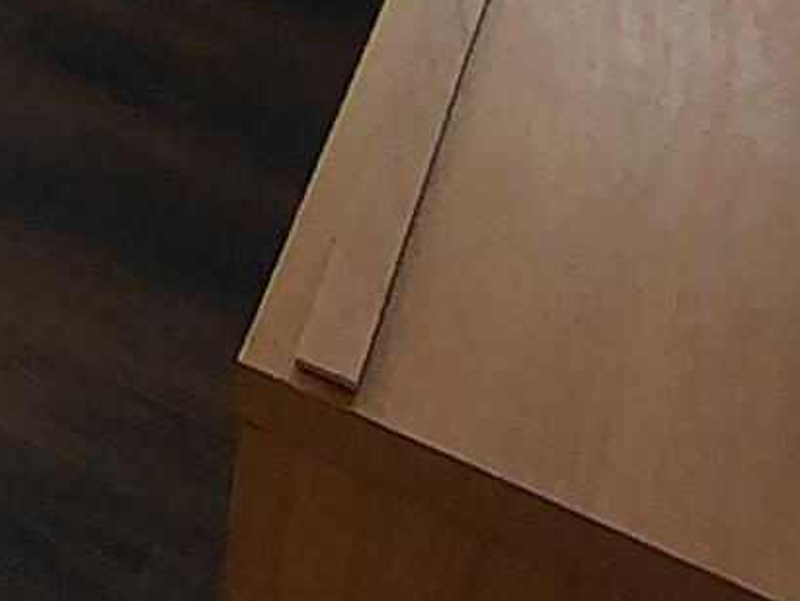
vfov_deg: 9.5
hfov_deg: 13.4
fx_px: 2706
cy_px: -1290
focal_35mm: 117
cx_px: -983
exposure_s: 1/60
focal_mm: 2.13
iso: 330
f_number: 2.2
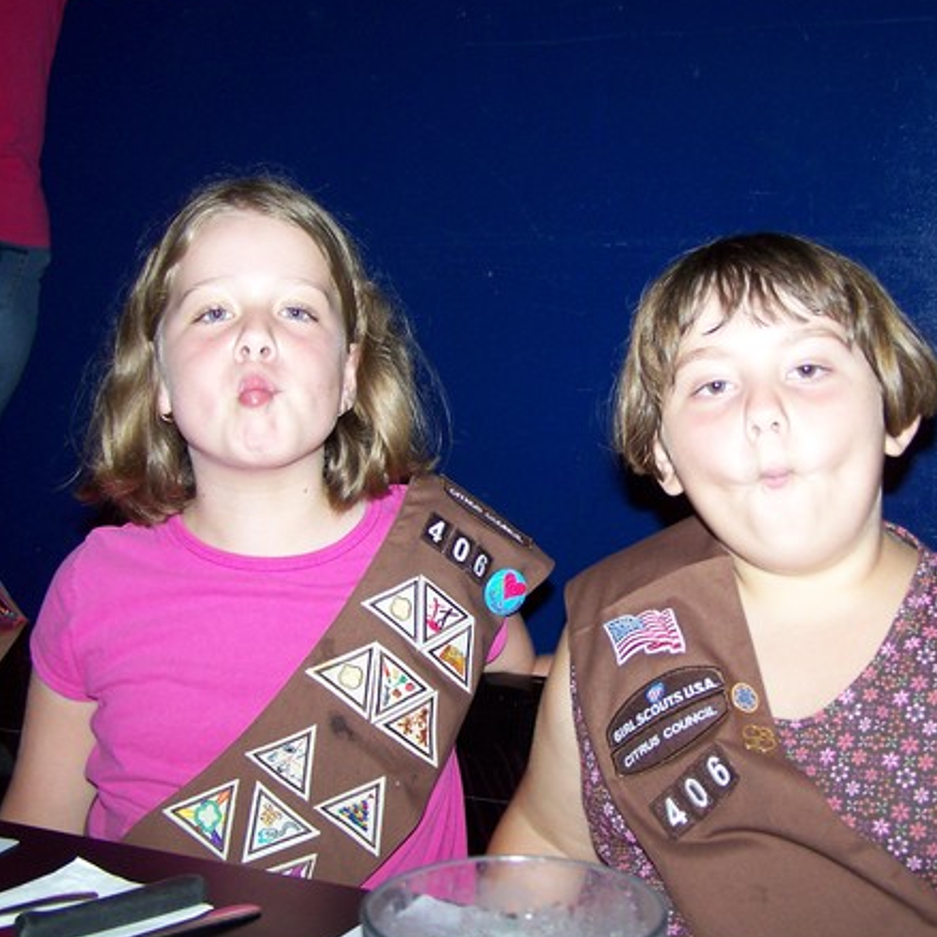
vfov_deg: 34.7
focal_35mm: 49
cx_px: 576
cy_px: 450
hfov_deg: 34.5
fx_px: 1501
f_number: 2.8
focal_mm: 6.3
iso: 80
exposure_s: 1/30
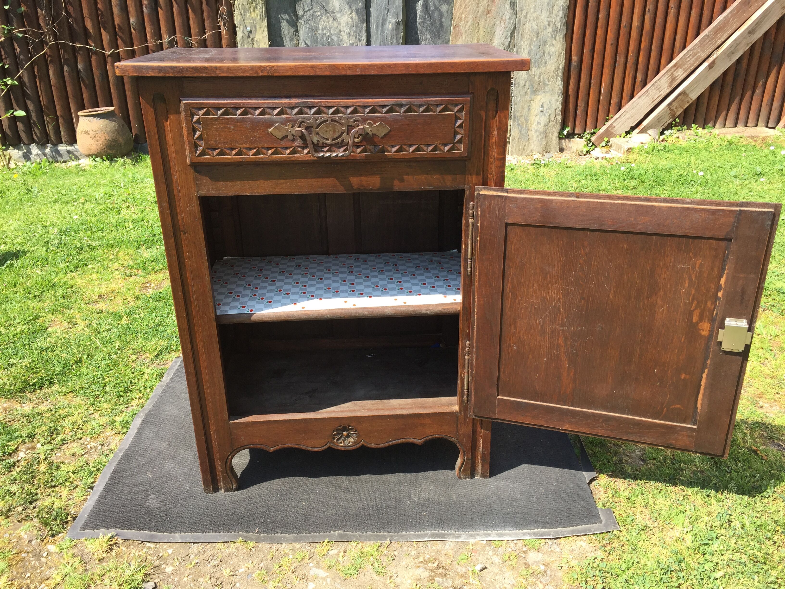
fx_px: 658
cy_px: 294
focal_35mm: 29
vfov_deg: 48.2
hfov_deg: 61.7
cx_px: 392
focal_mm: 4.15
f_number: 2.2
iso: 32
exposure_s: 1/565
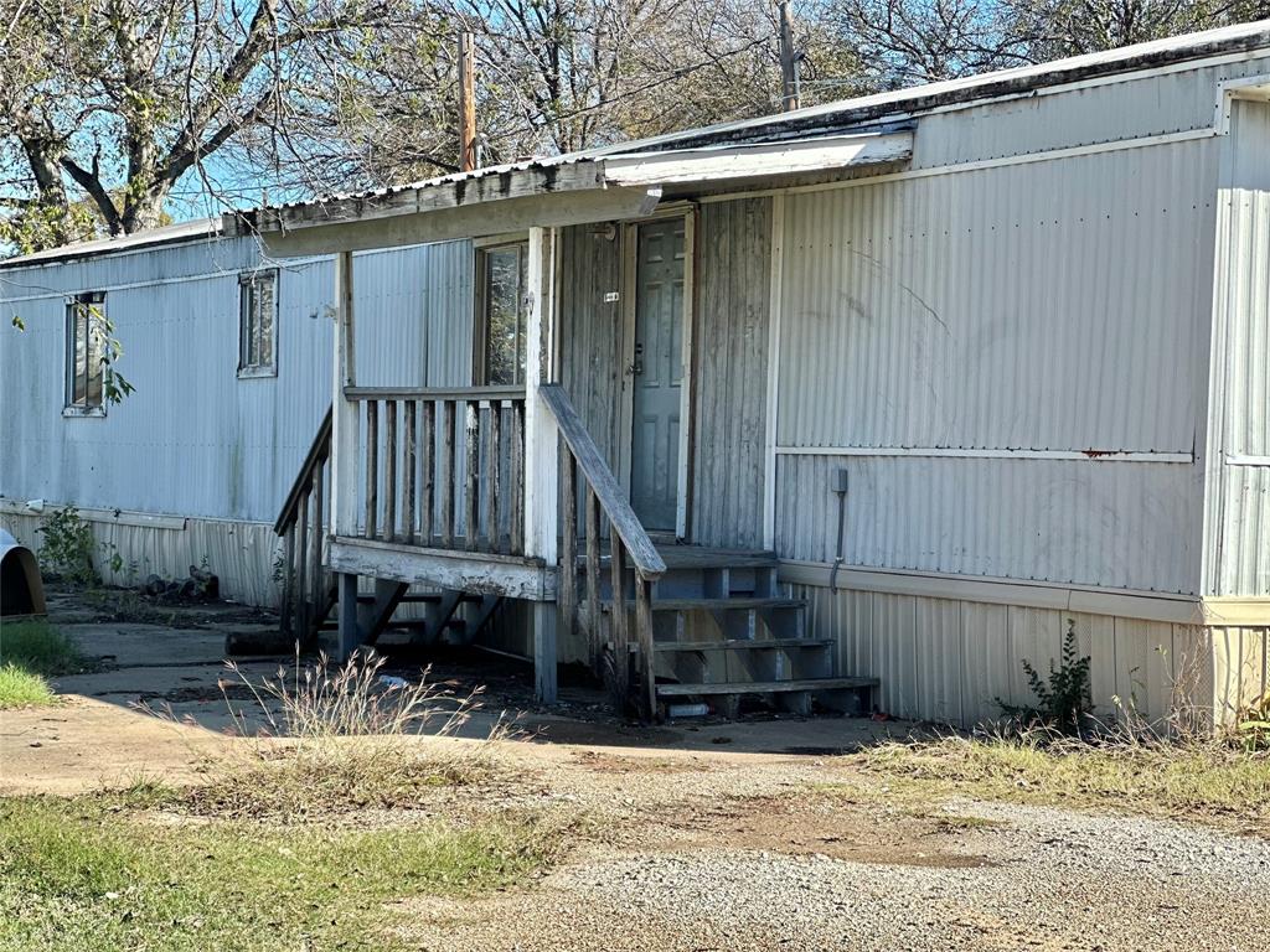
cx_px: 635
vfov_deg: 19.1
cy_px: 476
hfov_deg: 25.3
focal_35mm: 77
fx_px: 2825
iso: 25
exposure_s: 1/235
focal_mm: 9
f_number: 2.8
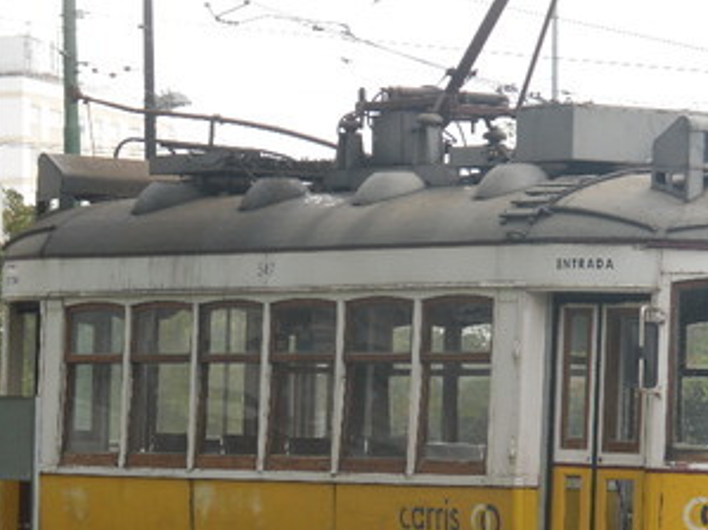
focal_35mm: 293
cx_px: 474
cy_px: 368
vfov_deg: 5.1
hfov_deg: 6.8
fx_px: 5990
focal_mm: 31.5
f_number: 5.5
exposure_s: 1/90
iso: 80
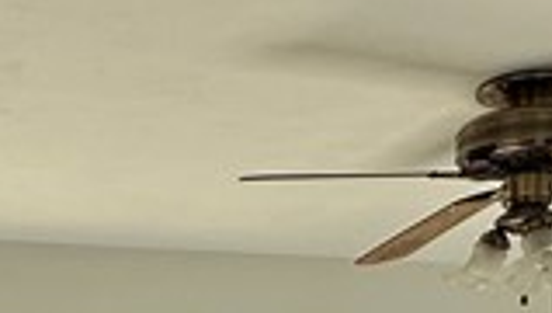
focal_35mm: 98
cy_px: 744
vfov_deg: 10.7
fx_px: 1437
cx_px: 76
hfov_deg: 21.4
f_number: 2.2
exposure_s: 1/764
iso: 40
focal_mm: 2.22
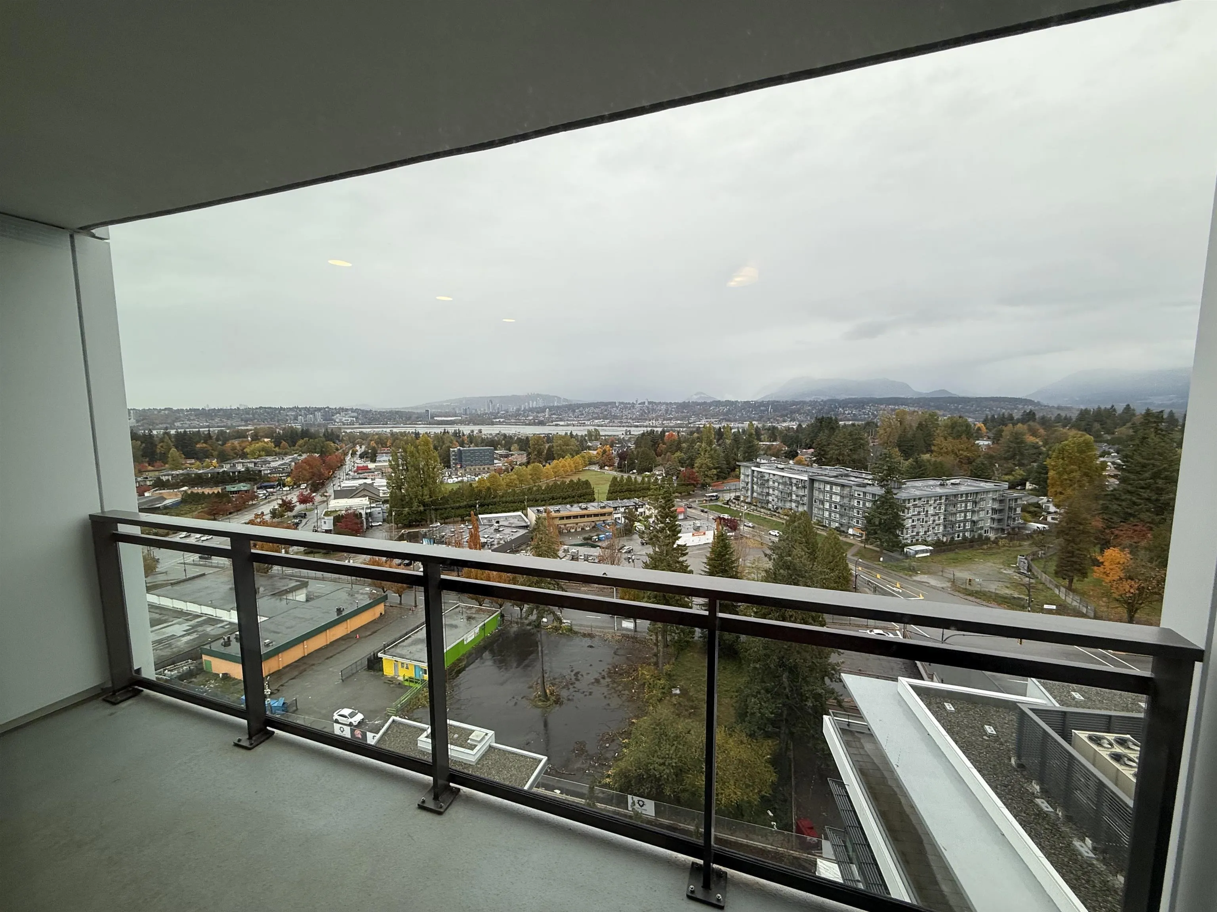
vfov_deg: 85.7
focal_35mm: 14
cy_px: 456
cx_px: 608
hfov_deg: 102.1
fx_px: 492
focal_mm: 2.22
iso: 50
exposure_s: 1/294
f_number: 2.2
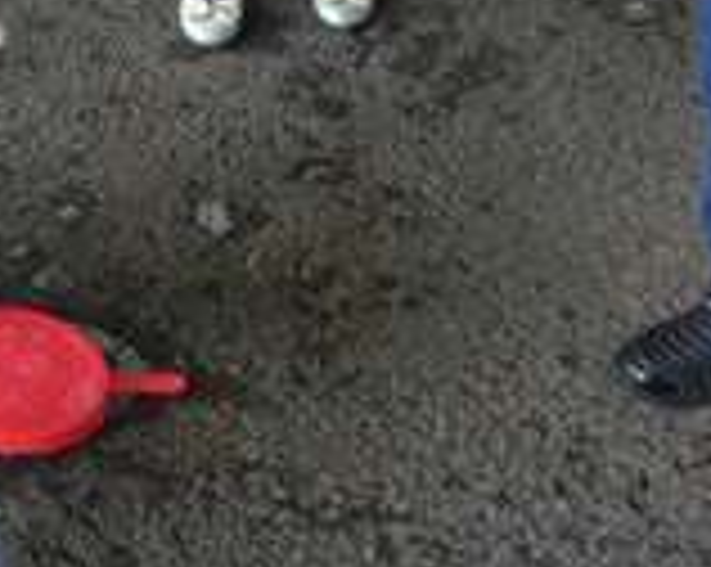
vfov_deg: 15.0
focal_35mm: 95
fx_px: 1997
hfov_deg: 19.2
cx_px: -112
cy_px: -288
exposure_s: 1/100
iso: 80
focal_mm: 4.7
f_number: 1.4
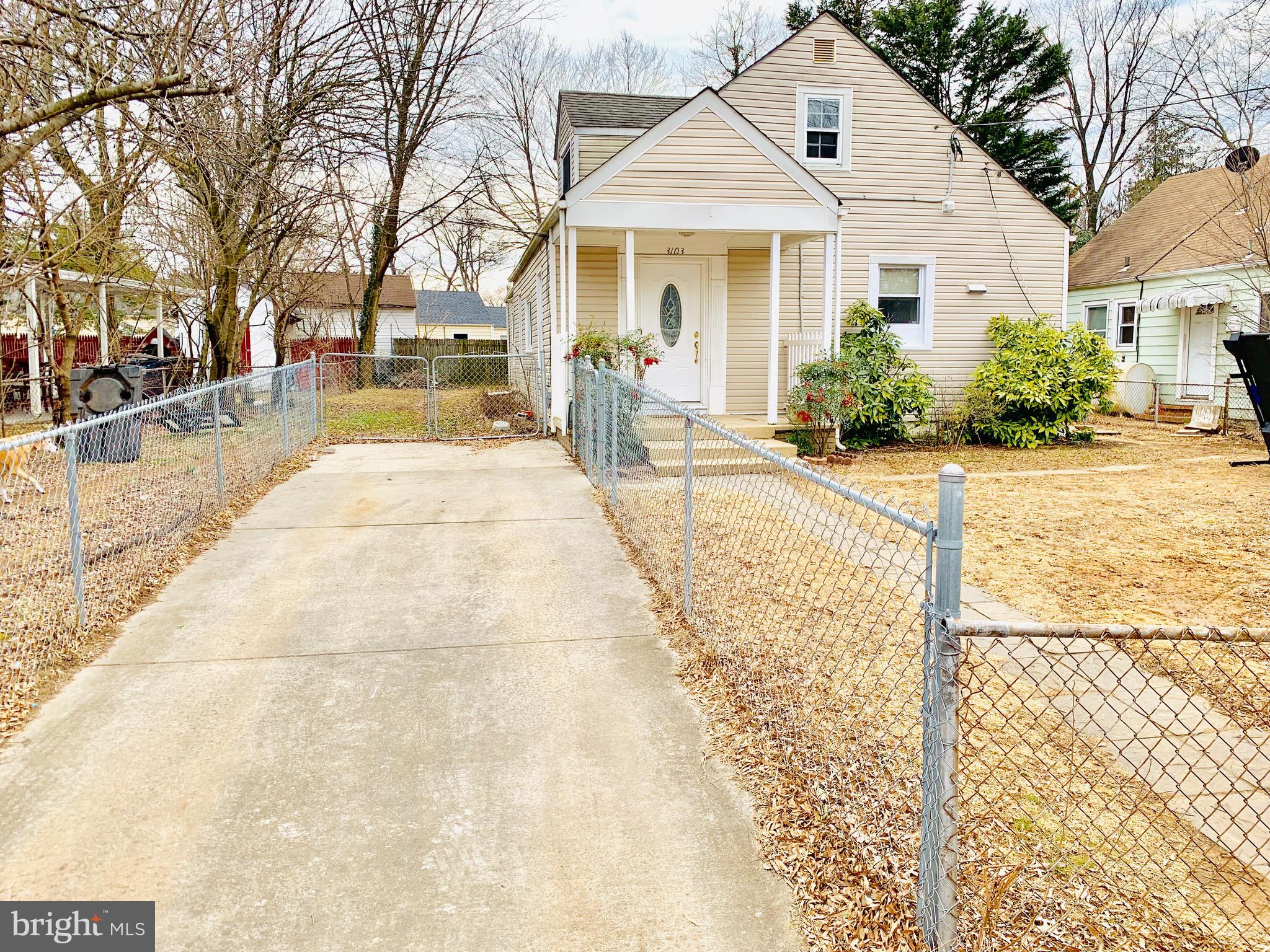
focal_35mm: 26
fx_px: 954
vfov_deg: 53.1
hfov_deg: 67.3
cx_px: 635
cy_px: 476
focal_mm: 4.25
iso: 25
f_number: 1.8
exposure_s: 1/842
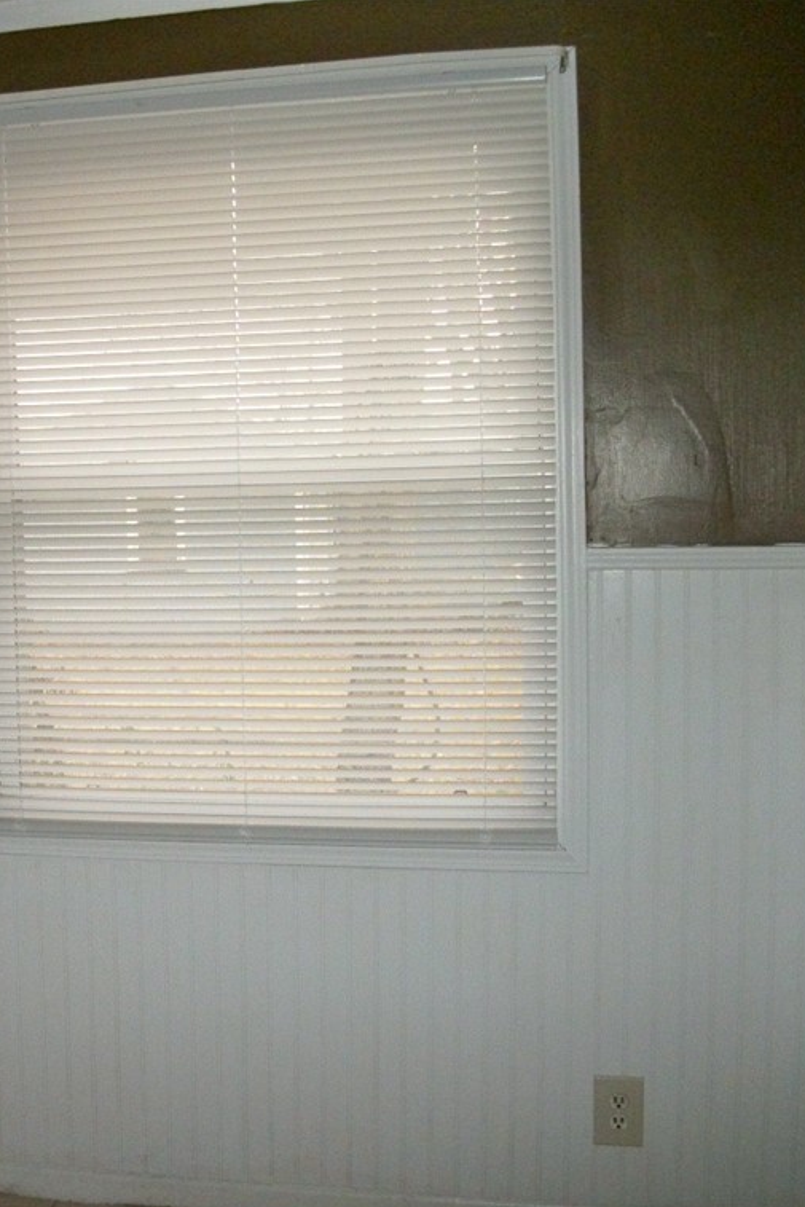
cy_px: 609
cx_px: 139
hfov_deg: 29.1
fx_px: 1509
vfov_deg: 43.6
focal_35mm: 45
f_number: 2.9
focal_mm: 5.7
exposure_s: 1/160
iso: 160
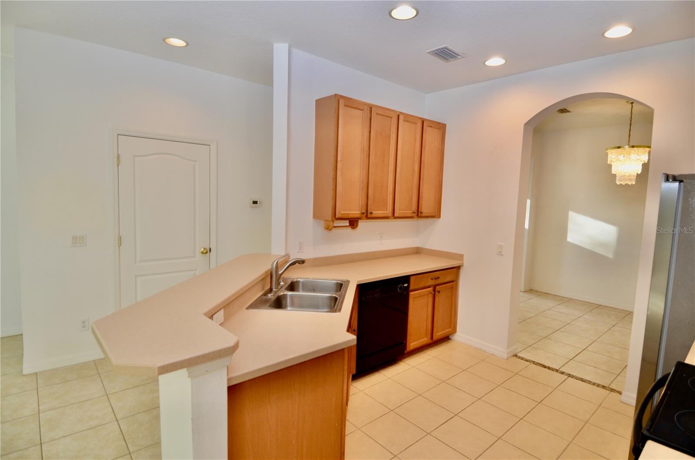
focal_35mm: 18
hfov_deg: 90.1
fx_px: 347
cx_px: 348
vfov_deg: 67.1
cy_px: 230
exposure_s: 1/60
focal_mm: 12
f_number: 4
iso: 280
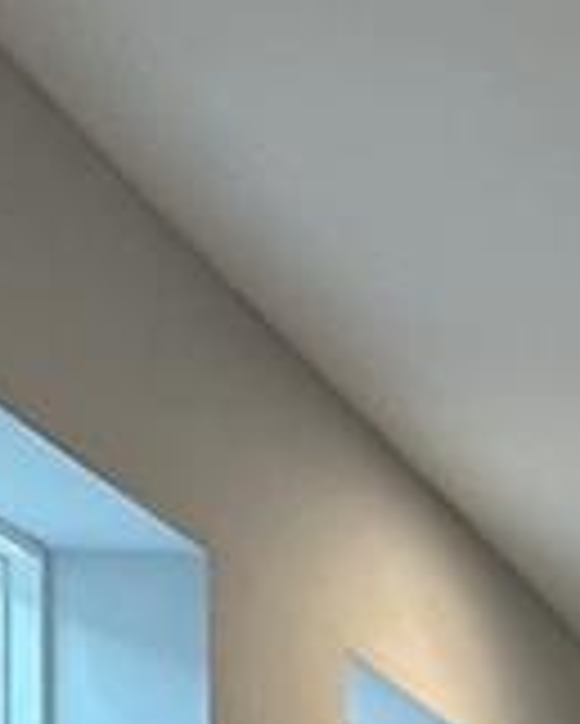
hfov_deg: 12.7
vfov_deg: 16.2
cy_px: 1259
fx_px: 2187
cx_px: 1245
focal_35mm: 102
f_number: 2.2
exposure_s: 1/120
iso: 250
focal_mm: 2.22
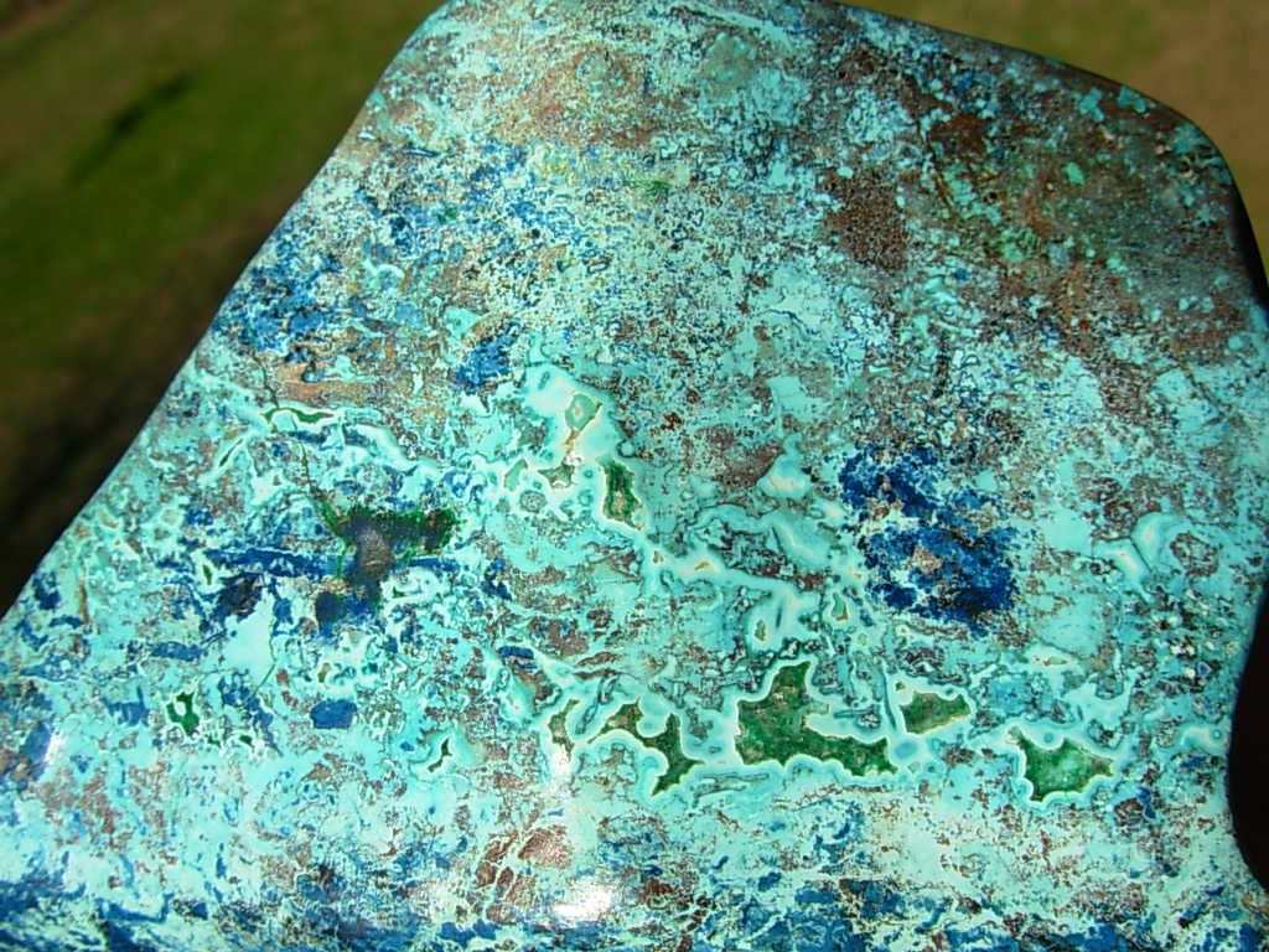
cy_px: 476
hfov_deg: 49.0
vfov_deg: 37.7
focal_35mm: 38
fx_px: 1393
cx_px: 634
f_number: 4.9
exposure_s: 1/861
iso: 50
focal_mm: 6.3
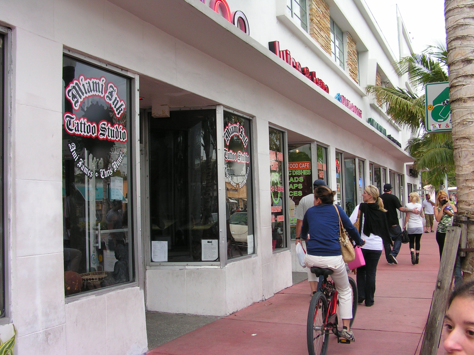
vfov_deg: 37.7
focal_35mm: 38
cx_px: 237
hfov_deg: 49.0
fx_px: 520
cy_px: 178
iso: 50
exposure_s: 1/60
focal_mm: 6.3
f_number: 5.6
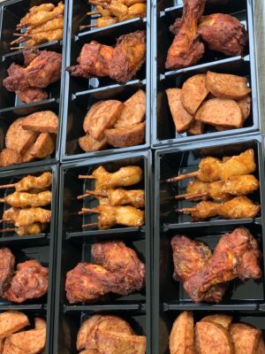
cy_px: 177
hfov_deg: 28.0
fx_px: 531
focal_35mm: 52
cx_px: 132
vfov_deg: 36.8
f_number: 2.4
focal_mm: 6
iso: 320
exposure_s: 1/60
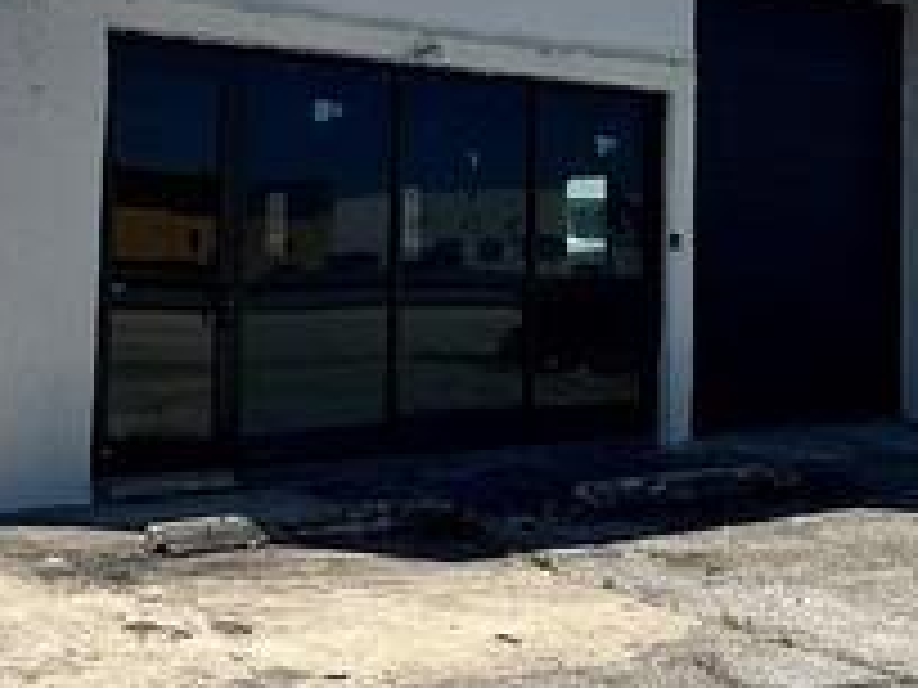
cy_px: 211
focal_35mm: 55
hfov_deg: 34.8
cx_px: 378
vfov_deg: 26.4
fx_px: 1459
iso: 50
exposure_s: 1/2959
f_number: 2.2
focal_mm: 2.22
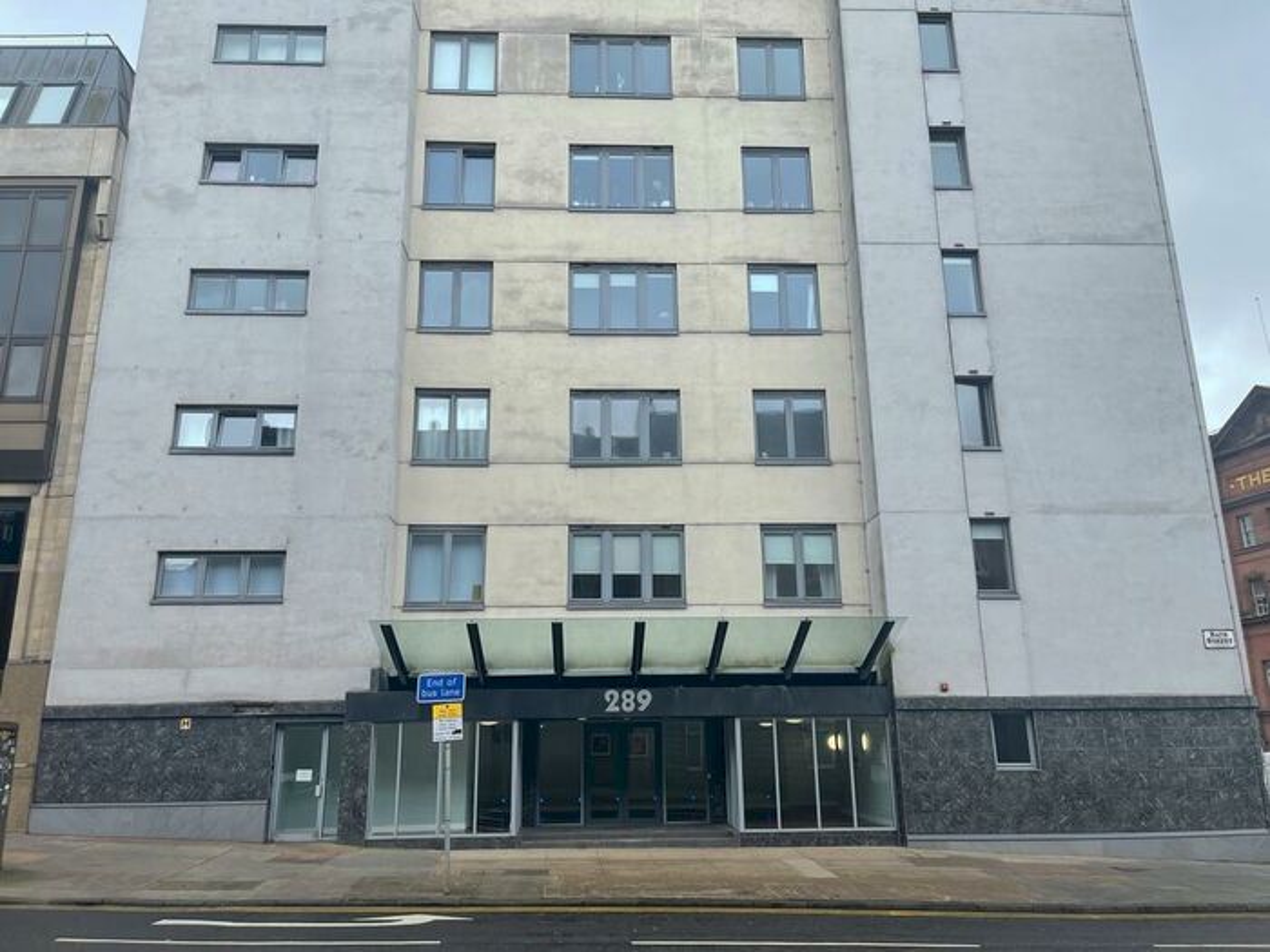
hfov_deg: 67.3
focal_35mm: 26
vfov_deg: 53.1
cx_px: 635
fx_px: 954
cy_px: 476
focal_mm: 5.1
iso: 32
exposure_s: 1/1513
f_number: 1.6
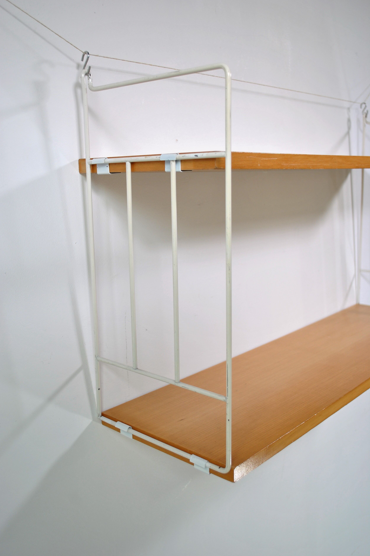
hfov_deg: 35.9
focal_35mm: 37
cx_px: 180
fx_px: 570
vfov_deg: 51.9
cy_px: 279
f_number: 4
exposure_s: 1/125
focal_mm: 24
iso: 200
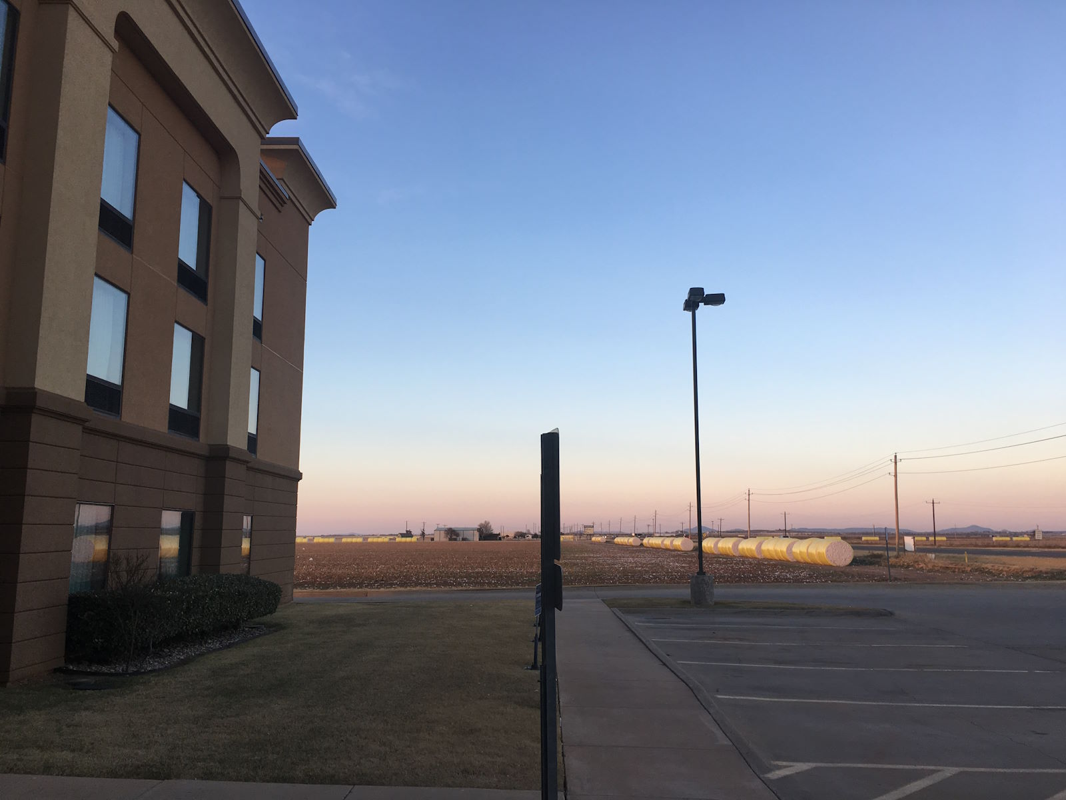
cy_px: 400
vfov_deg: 48.2
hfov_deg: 61.7
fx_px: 893
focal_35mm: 29
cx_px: 533
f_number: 2.2
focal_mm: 4.15
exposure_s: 1/151
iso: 25
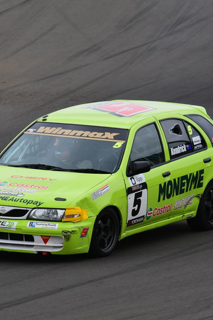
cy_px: 160
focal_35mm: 1016
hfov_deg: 1.4
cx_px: 80
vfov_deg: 2.0
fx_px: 9028
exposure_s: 1/640
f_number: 11
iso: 640
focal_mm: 450
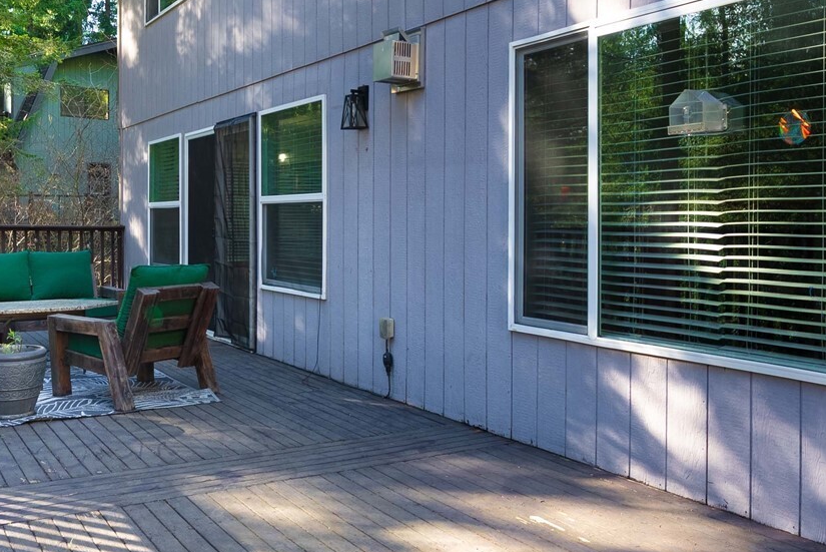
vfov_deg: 35.9
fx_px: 849
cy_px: 227
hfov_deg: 51.7
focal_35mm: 37
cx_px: 356
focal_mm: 18
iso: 200
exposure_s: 1/30
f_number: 7.1
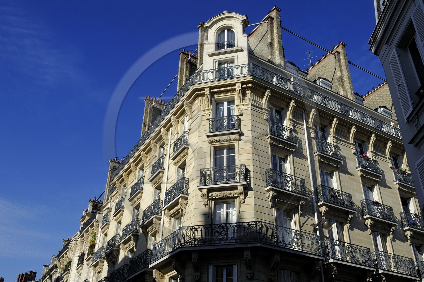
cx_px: 212
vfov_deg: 41.1
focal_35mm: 32
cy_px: 141
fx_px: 377
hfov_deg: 58.7
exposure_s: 1/160
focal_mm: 32
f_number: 16
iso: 200
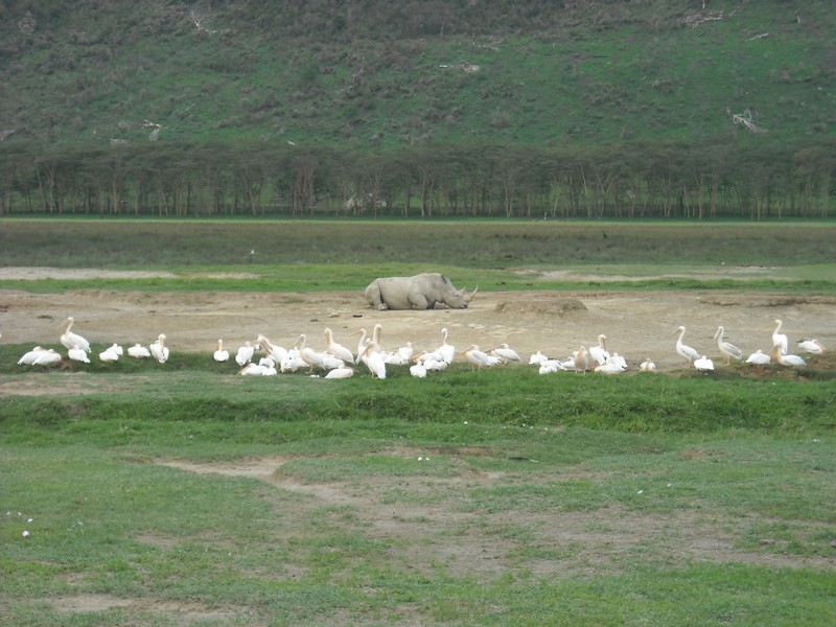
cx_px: 418
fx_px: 2536
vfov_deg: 14.1
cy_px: 314
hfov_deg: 18.7
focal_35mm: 105
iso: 129
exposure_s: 1/250
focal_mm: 17.1
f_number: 4.7
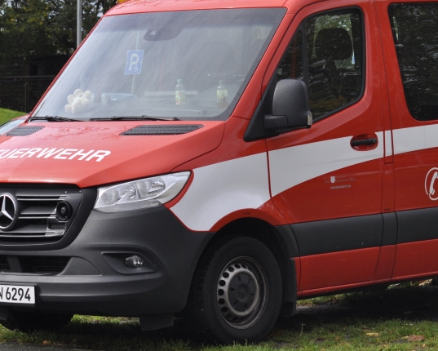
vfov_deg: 9.4
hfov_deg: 11.7
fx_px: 2140
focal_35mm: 165
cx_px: 290
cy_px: 147
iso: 500
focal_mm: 70
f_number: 6.3
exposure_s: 1/640
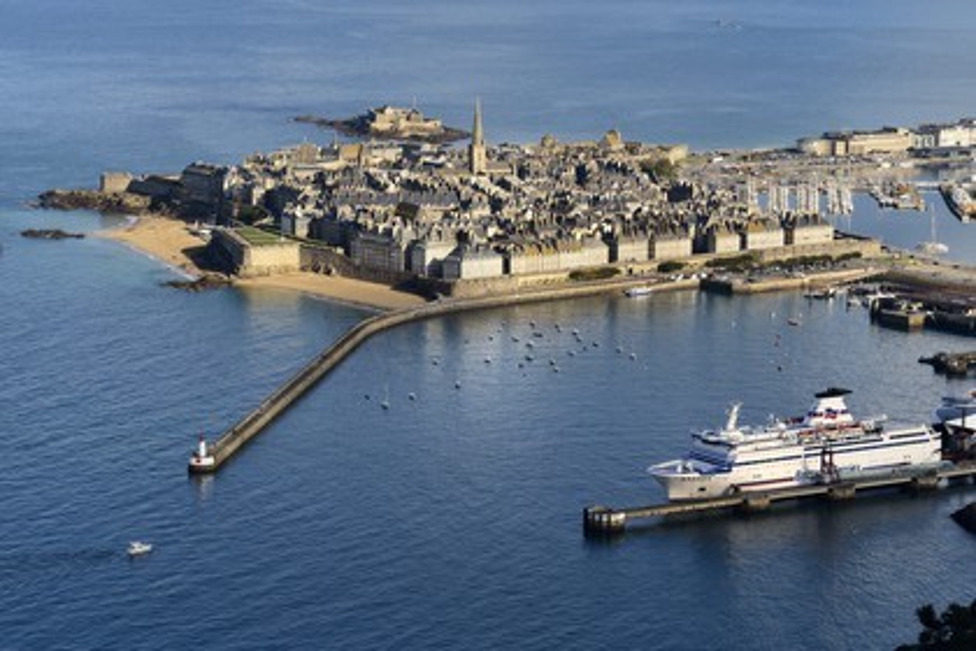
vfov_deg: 13.4
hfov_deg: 20.0
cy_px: 326
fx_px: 2765
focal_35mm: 102
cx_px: 488
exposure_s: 1/1000
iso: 400
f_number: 9
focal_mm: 102
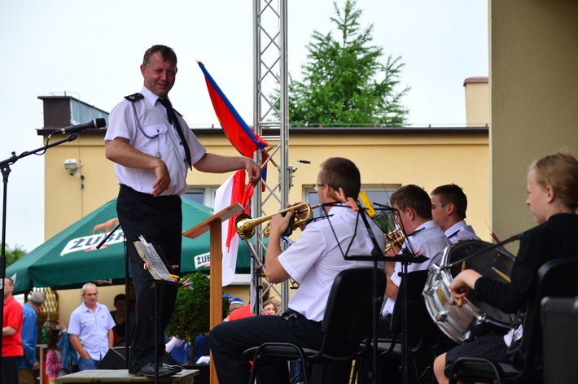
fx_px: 1684
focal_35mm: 105
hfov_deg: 19.5
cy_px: 192
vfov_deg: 13.0
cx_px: 289
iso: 100
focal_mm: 70
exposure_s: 1/320
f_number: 4
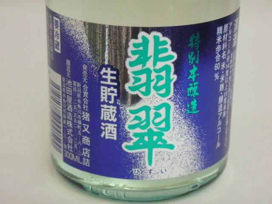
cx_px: 136
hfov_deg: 18.7
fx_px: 825
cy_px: 102
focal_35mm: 105
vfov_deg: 14.1
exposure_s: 1/14.8
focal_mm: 17.4
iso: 400
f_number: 5.4
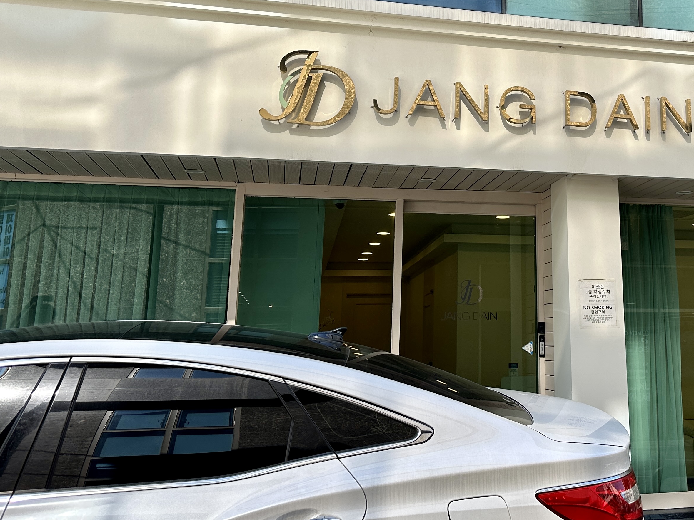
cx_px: 524
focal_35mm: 41
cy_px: 149
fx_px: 822
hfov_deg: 44.2
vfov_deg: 34.6
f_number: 1.78
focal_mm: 6.86
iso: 80
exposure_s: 1/879
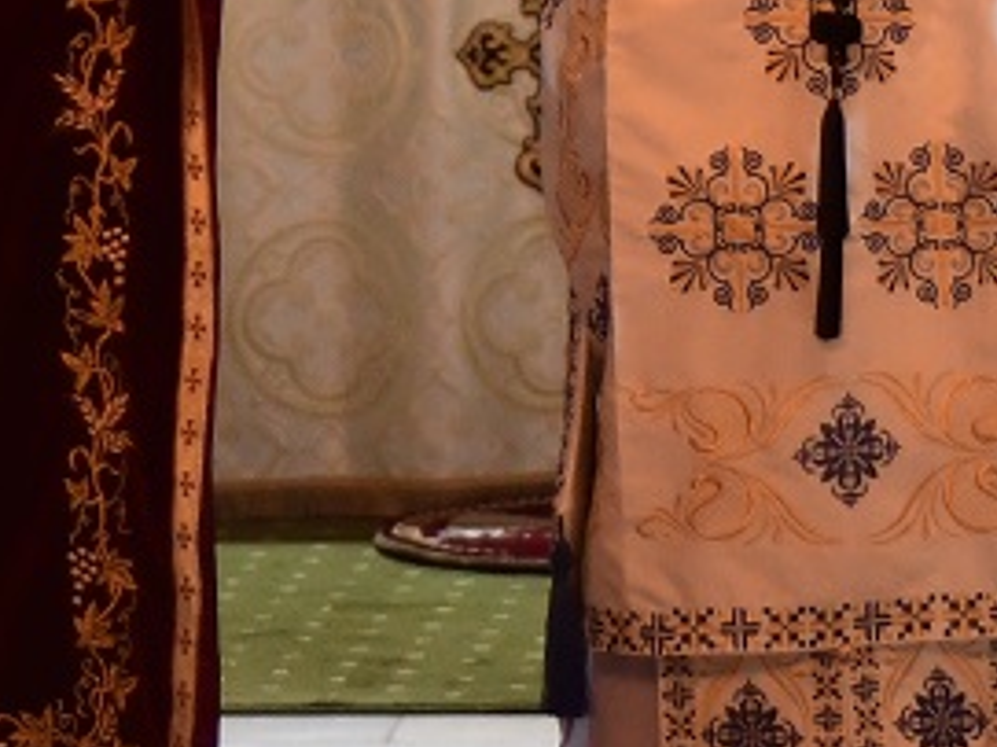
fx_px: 9184
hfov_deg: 6.2
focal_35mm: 319
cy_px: -129
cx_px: 63
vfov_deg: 4.6
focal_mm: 50
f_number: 1.8
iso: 2000
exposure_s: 1/100
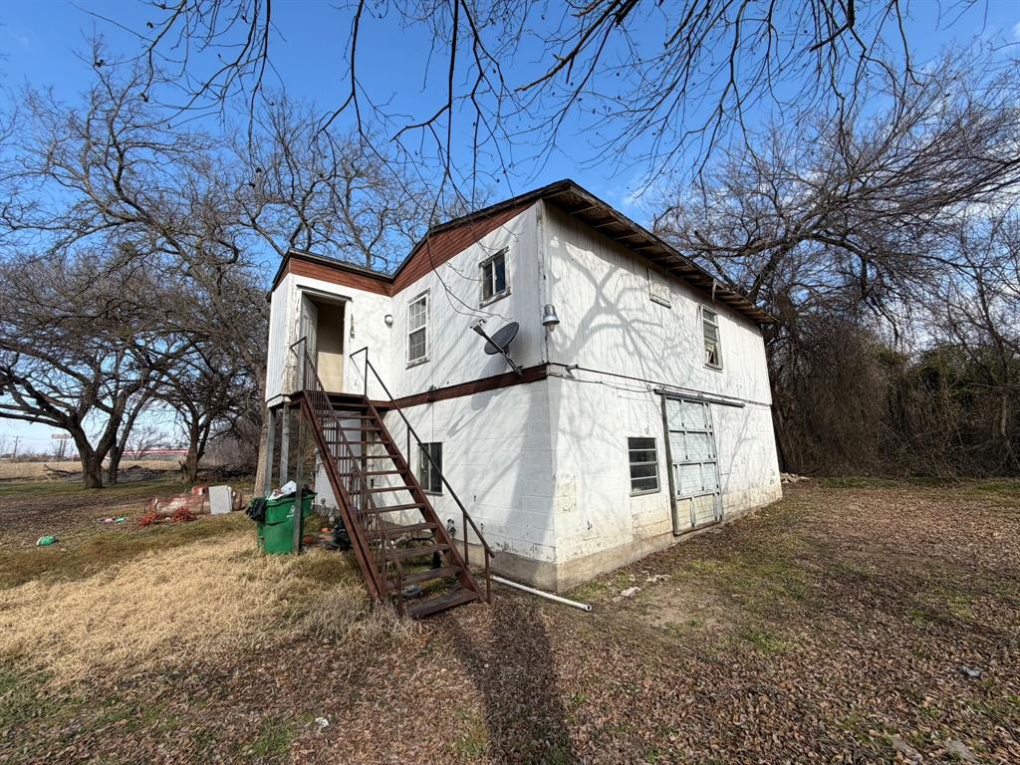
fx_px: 413
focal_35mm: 14
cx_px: 510
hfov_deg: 102.1
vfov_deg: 85.7
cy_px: 382
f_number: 2.2
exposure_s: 1/770
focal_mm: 2.22
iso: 40
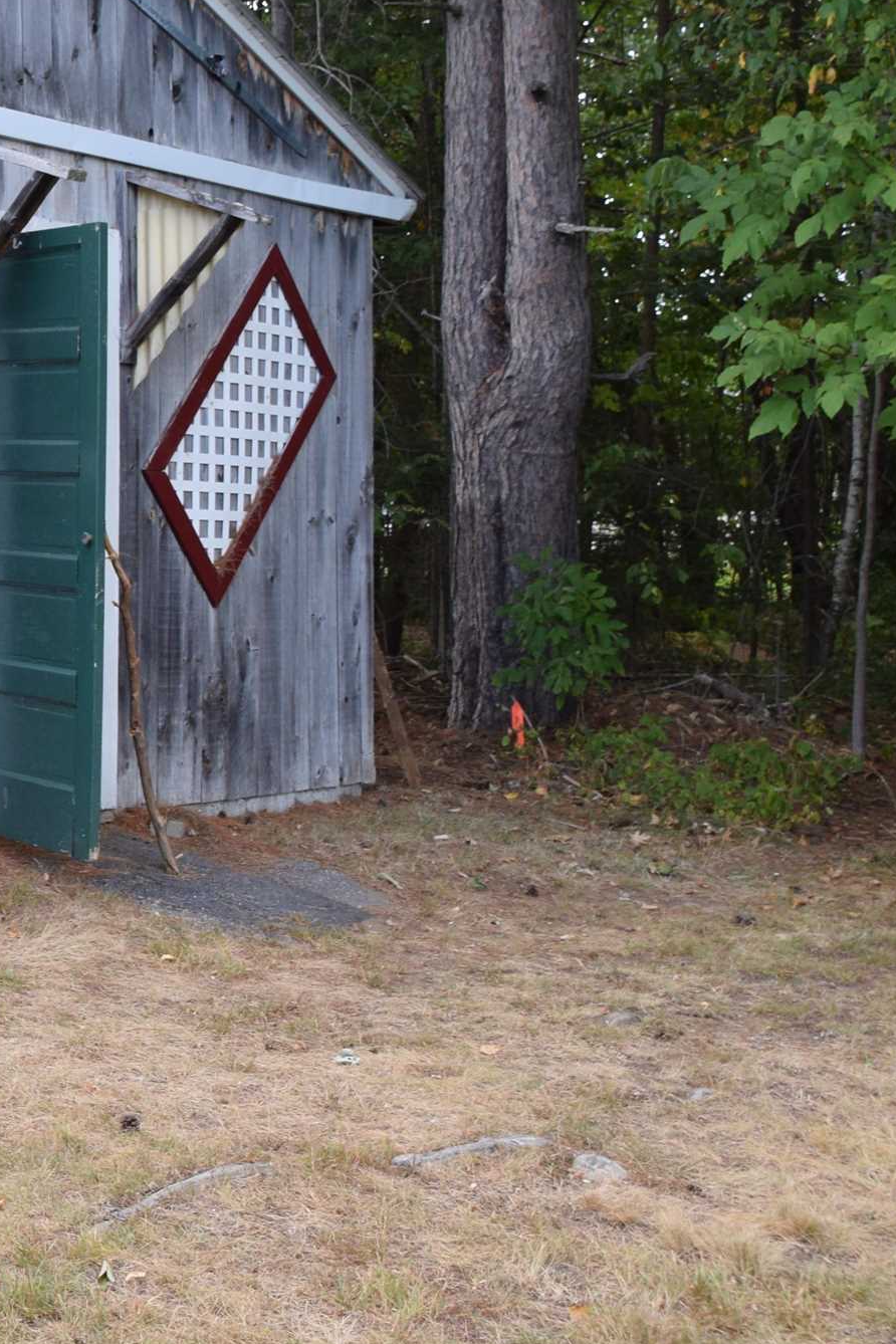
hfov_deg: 19.9
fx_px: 2314
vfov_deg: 32.0
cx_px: -315
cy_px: 391
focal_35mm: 62
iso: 400
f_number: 6.3
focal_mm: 18
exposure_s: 1/160
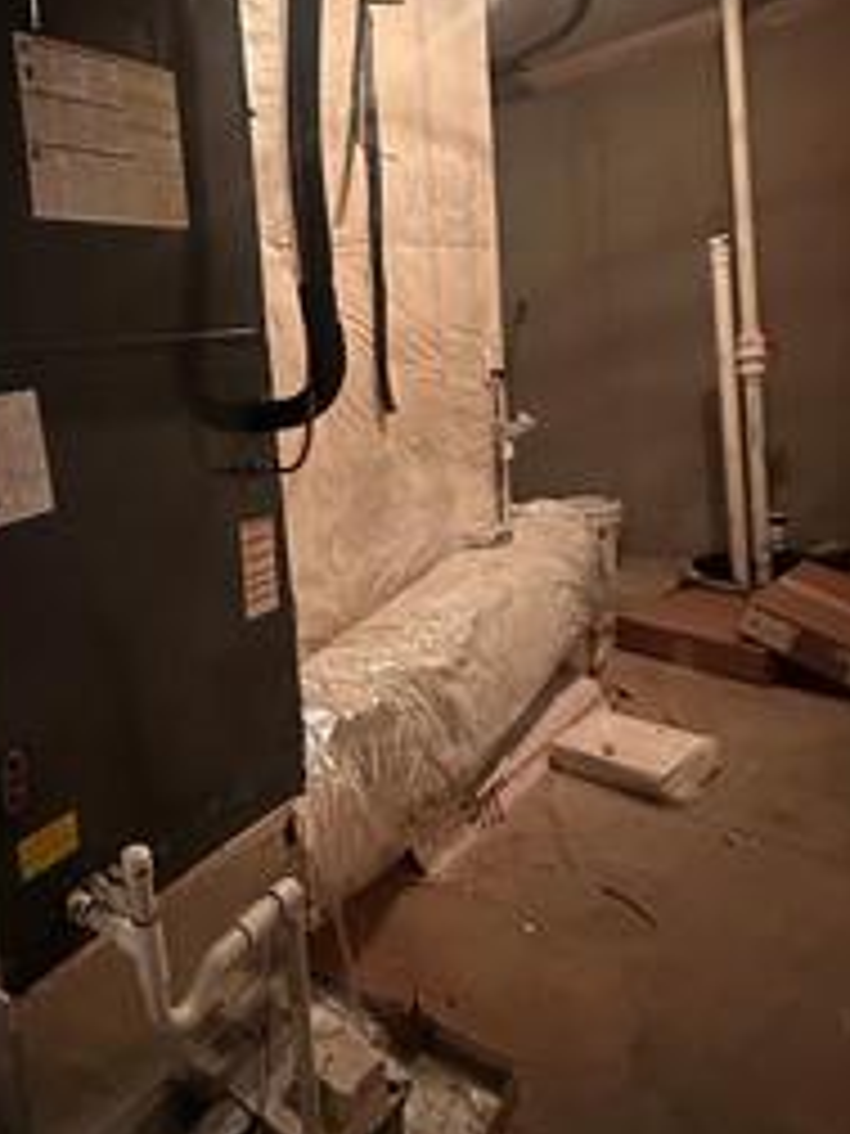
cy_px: 472
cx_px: 121
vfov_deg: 68.9
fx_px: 819
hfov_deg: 50.1
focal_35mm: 25
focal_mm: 2.22
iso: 1250
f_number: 2.2
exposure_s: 1/30
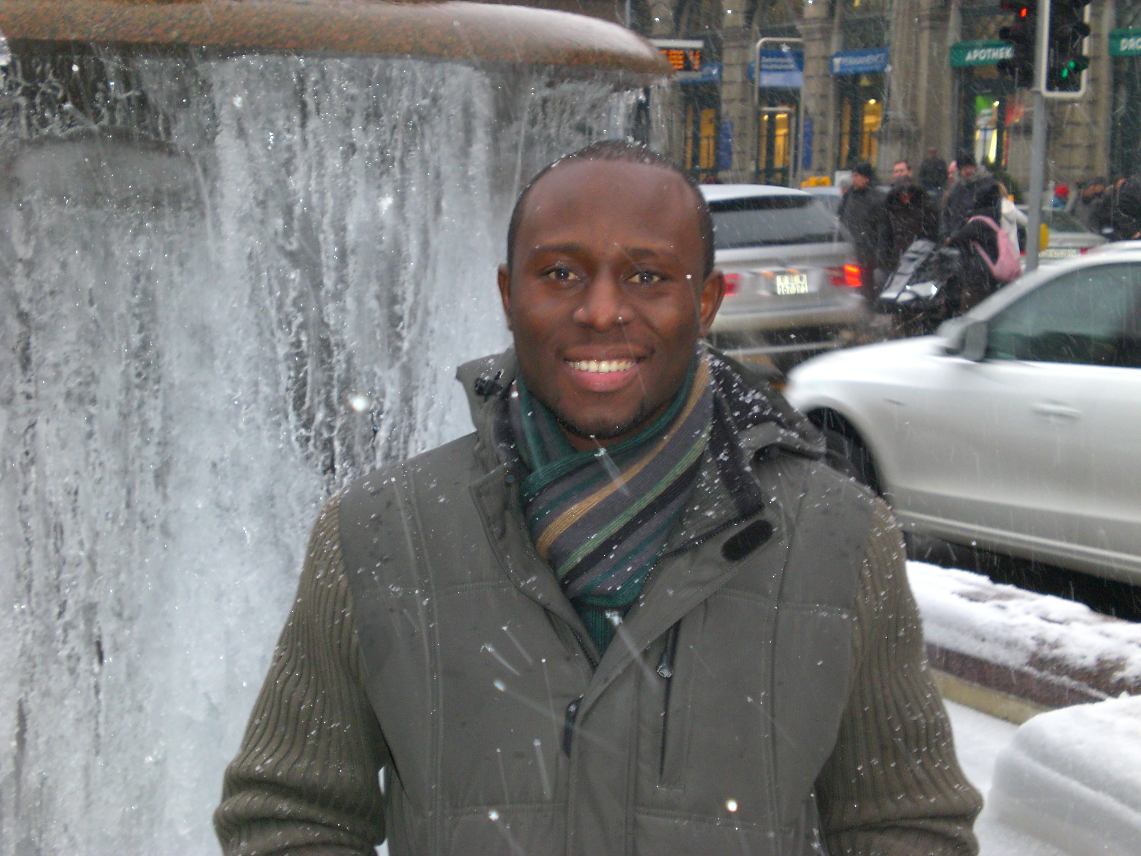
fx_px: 2077
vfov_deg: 23.3
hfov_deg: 30.7
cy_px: 428
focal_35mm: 63
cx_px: 570
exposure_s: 1/30
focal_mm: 10.4
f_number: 4
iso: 200
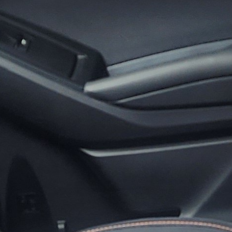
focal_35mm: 172
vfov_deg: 9.7
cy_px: 412
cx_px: 174
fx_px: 1304
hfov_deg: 10.1
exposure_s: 1/180
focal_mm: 6.4
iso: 64
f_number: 1.8
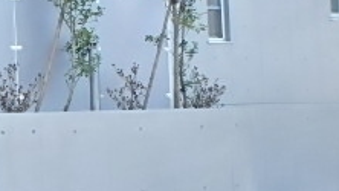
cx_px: -107
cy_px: 113
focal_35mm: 66
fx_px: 593
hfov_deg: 26.7
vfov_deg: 18.3
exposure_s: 1/250
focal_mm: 3.7
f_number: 3.5
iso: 250
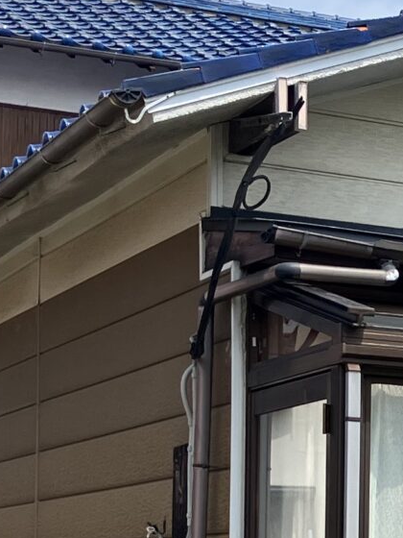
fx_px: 1987
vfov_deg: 15.1
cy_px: 544
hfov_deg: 10.9
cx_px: 694
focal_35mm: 128
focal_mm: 3.99
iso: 32
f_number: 1.8
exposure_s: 1/1621
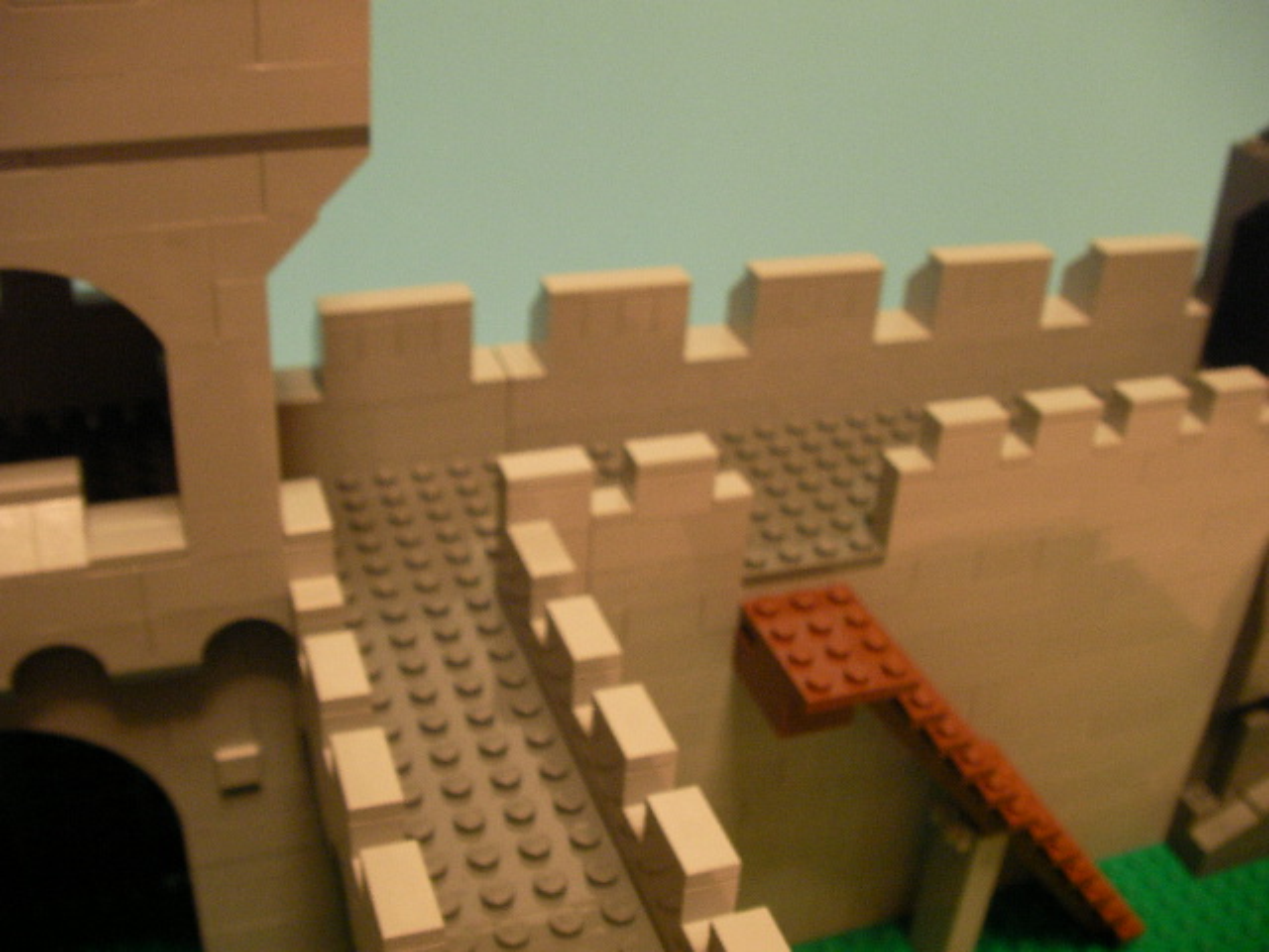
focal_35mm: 38
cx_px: 634
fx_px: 1393
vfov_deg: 37.7
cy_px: 476
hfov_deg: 49.0
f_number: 3.5
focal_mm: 6.3
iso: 200
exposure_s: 1/5.9
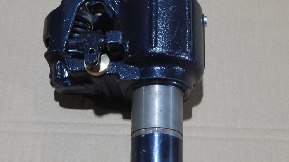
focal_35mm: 63
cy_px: 114
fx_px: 483
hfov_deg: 33.3
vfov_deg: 19.0
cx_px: 144
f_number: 3.6
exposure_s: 1/30
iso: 360
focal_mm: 7.7
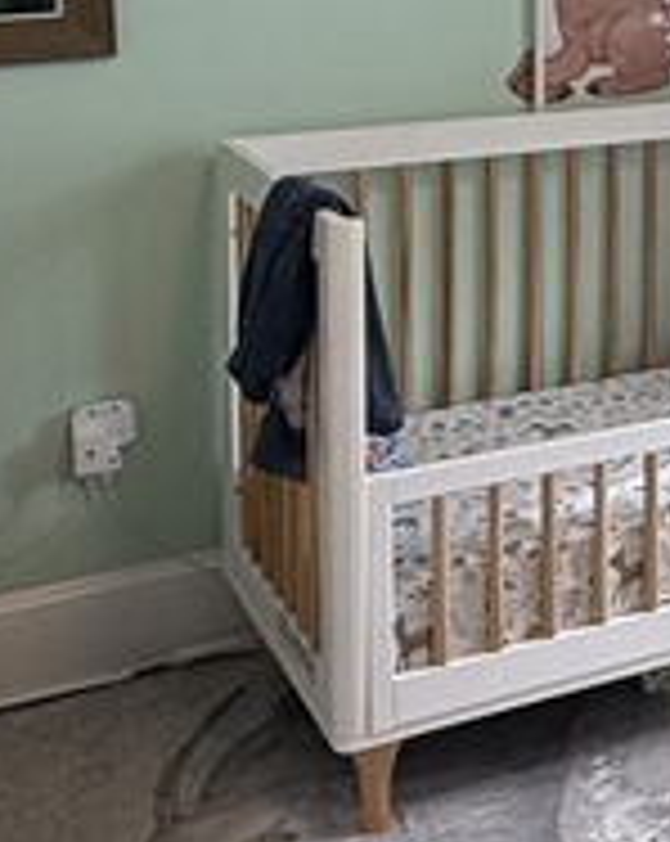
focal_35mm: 75
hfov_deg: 17.1
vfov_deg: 24.1
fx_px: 1864
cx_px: 1165
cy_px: -41
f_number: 2.2
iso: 125
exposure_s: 1/120
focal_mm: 2.22
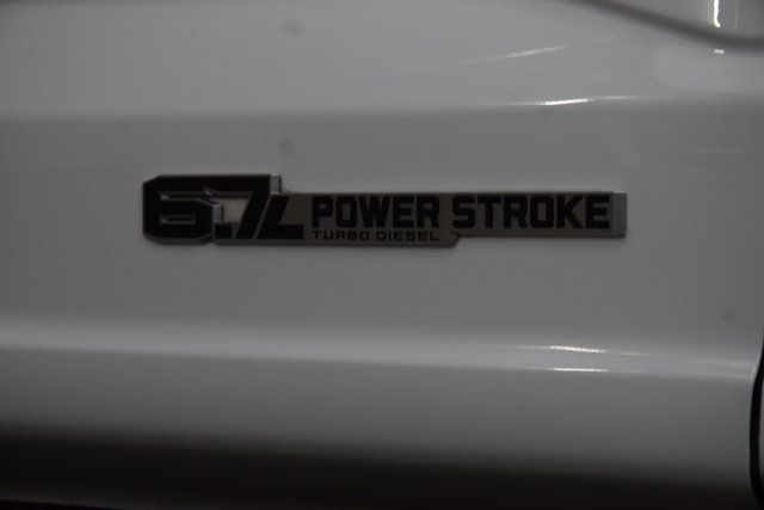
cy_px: 255
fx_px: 2229
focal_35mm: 105
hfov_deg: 19.5
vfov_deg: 13.0
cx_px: 382
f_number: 8
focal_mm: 70
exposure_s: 1/125
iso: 1600
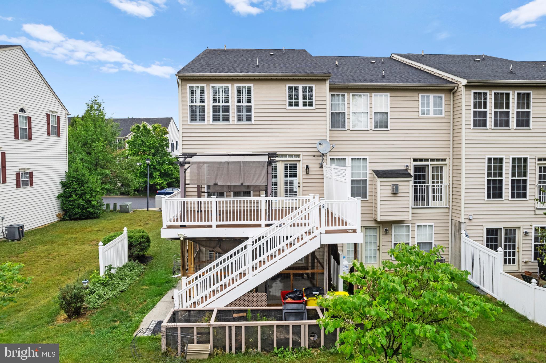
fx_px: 334
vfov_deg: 57.2
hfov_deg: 78.6
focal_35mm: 22
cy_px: 182
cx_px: 273
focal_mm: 8.38
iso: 100
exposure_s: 1/100
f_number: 2.8
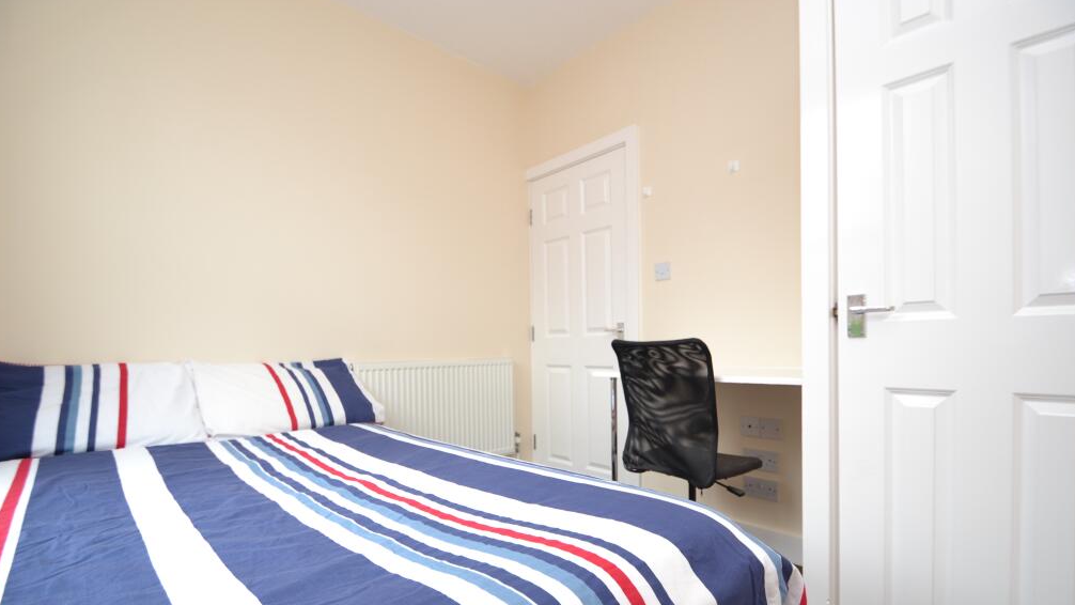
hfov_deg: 99.4
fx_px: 456
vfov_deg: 66.6
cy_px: 354
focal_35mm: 16
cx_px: 535
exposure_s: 1/60
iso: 400
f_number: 4
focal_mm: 10
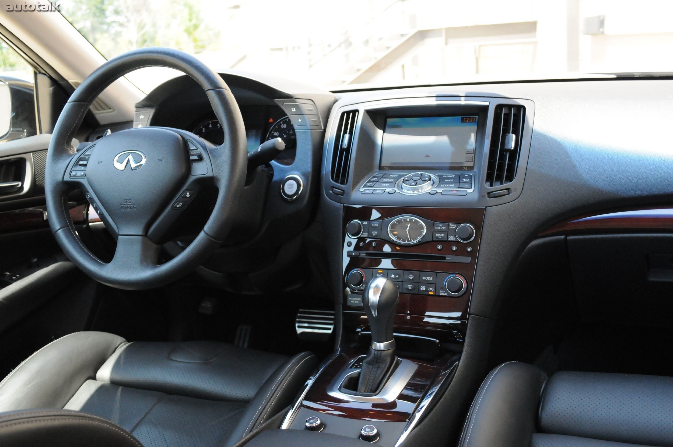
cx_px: 336
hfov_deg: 46.4
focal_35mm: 42
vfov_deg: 31.8
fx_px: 784
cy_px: 224
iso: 2000
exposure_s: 1/500
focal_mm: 28
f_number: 5.6
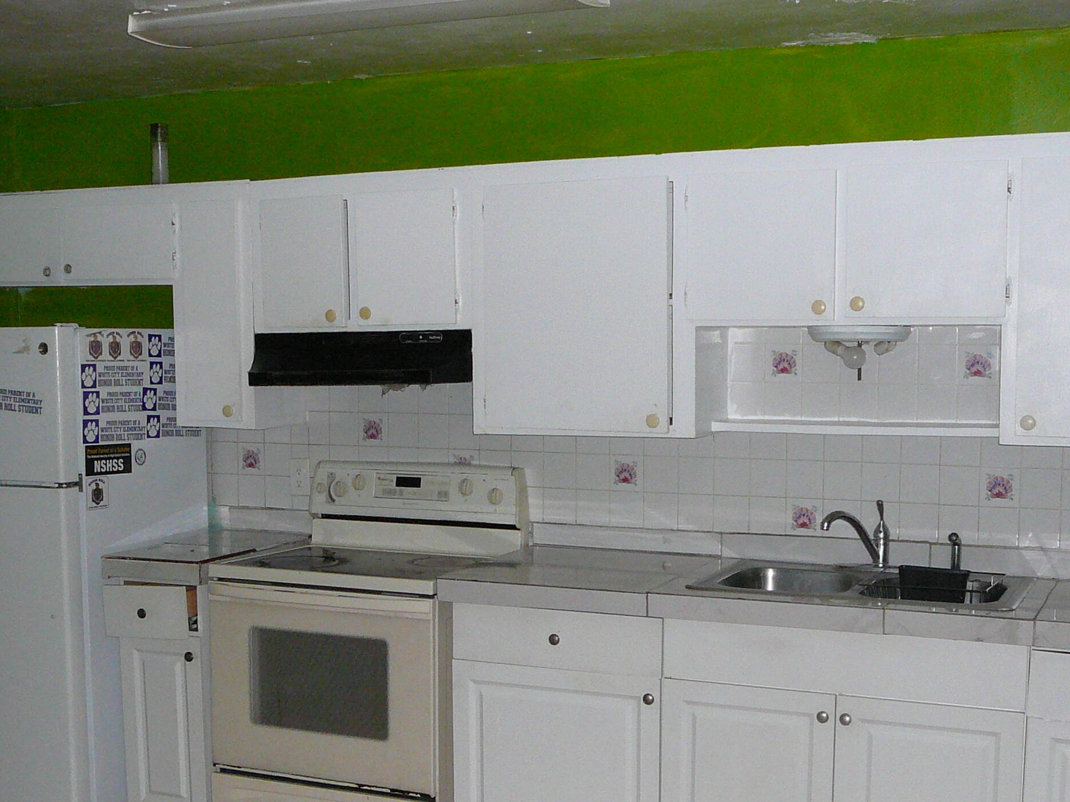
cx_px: 531
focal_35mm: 48
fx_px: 1484
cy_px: 516
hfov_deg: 39.7
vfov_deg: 30.1
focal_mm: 5.2
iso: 250
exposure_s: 1/30
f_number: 2.8
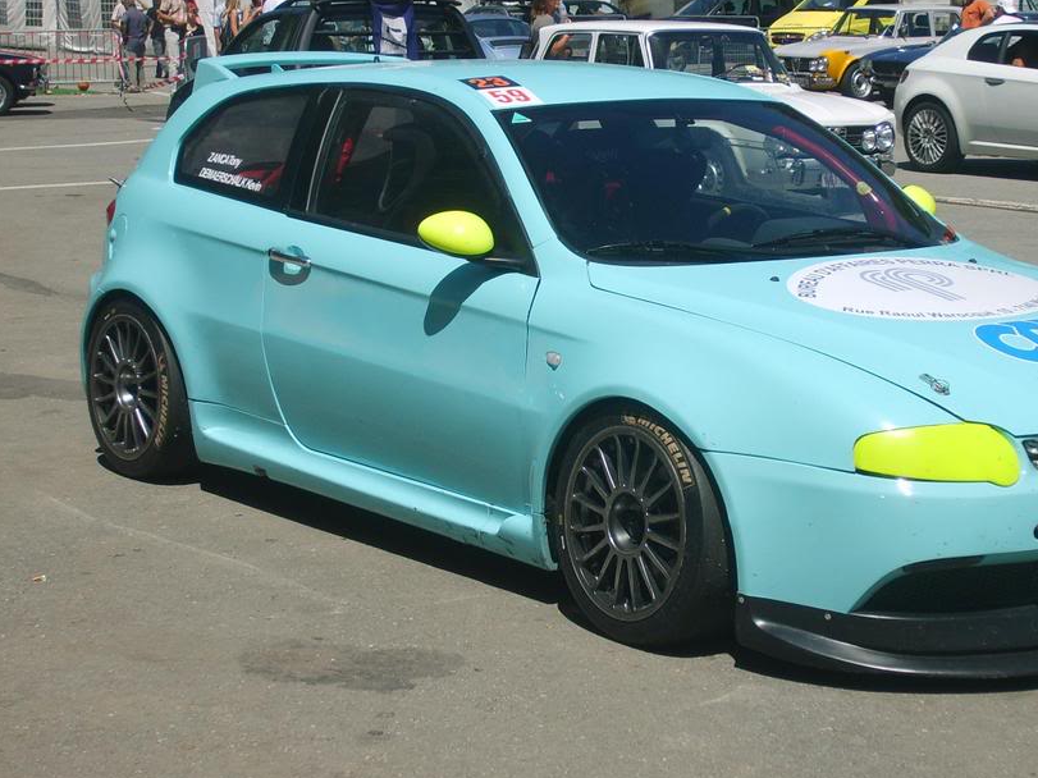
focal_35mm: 77
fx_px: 2309
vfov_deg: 19.1
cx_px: 628
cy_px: 363
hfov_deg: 25.3
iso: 50
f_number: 9.1
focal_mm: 10.3
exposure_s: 1/180
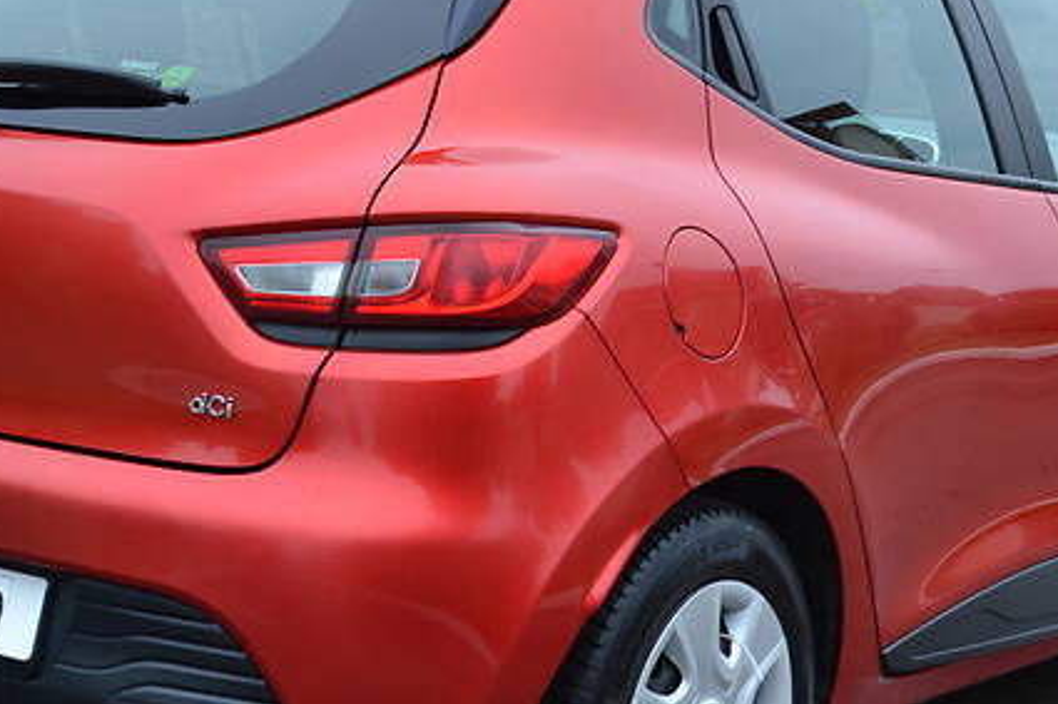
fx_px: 2820
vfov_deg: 14.2
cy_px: 372
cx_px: 540
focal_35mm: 96
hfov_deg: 21.2
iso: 200
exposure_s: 1/60
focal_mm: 34
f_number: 5
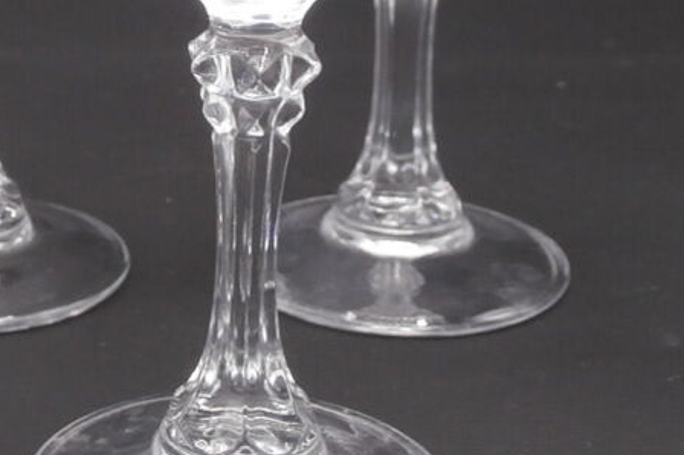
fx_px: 2145
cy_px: -50
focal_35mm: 113
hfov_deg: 17.8
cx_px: 32
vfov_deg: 11.9
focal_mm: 6.67
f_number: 3.9
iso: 200
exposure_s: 1/125
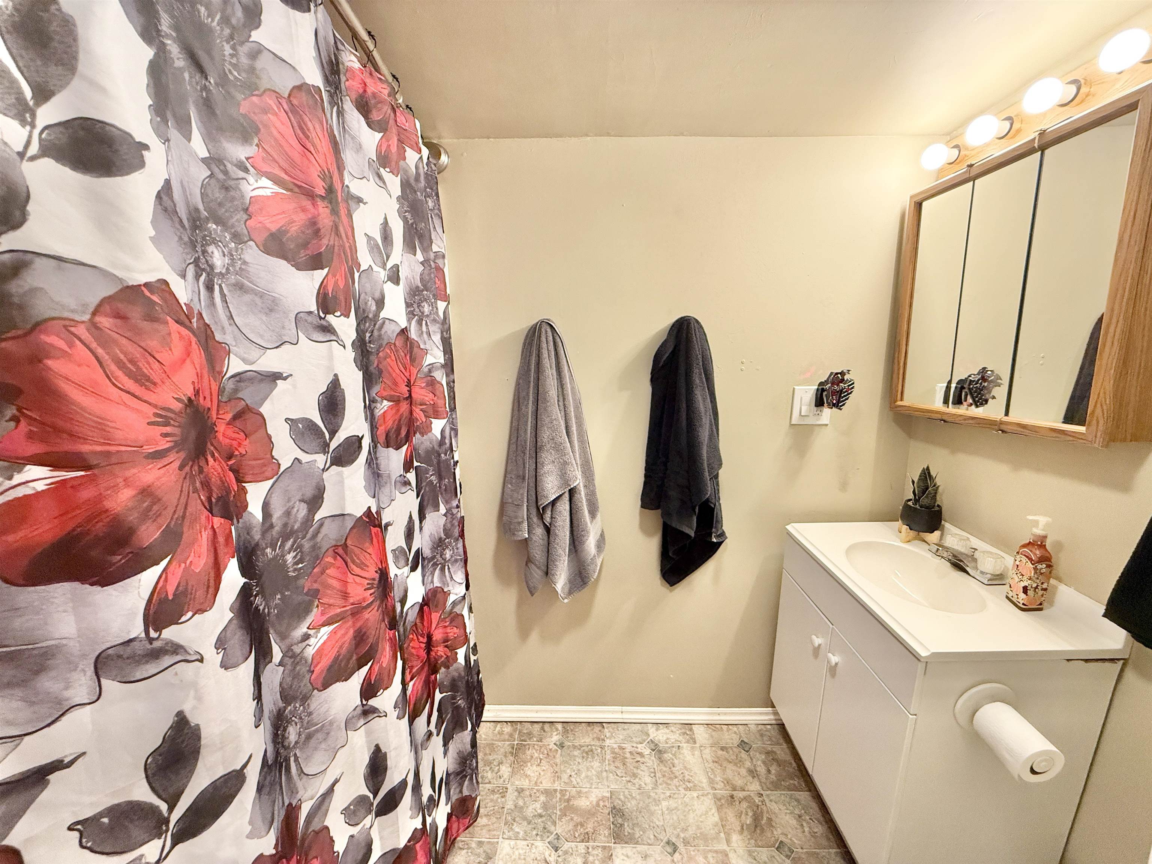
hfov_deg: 102.1
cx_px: 576
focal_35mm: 14
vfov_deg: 85.7
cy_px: 432
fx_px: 466
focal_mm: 2.22
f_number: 2.2
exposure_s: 1/120
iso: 320
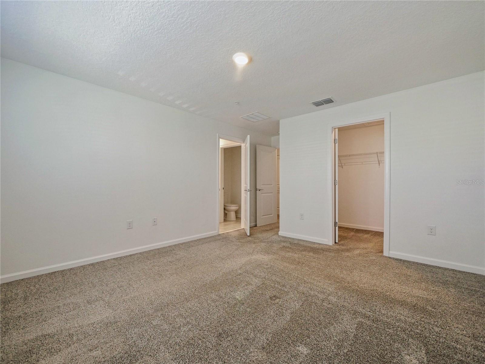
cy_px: 182
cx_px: 242
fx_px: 196
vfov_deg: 85.6
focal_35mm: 14
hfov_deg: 102.1
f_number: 4
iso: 2000
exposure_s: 1/60
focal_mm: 7
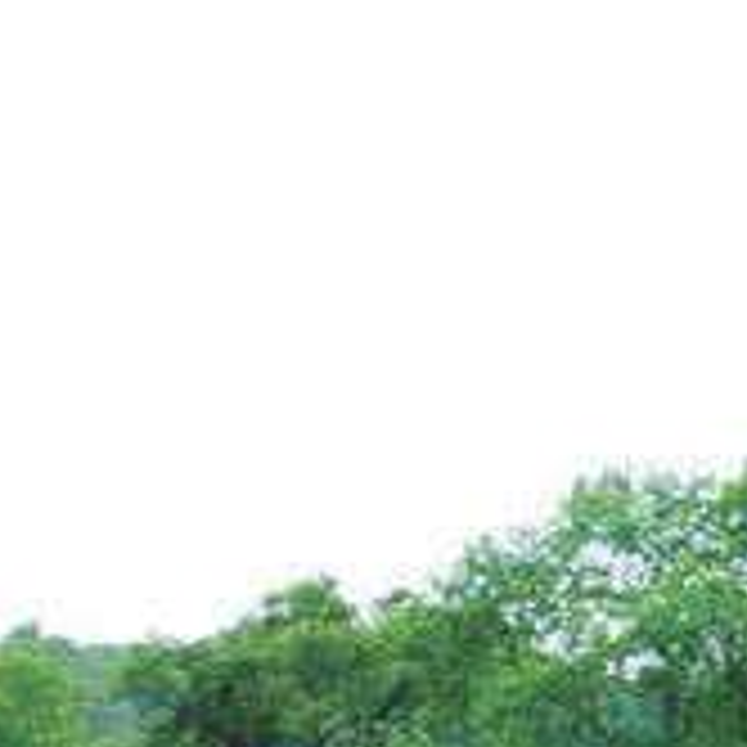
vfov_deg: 4.0
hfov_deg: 4.0
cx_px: -626
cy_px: 1040
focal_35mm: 431
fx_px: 10523
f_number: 4.5
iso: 320
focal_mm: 80
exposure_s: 1/500
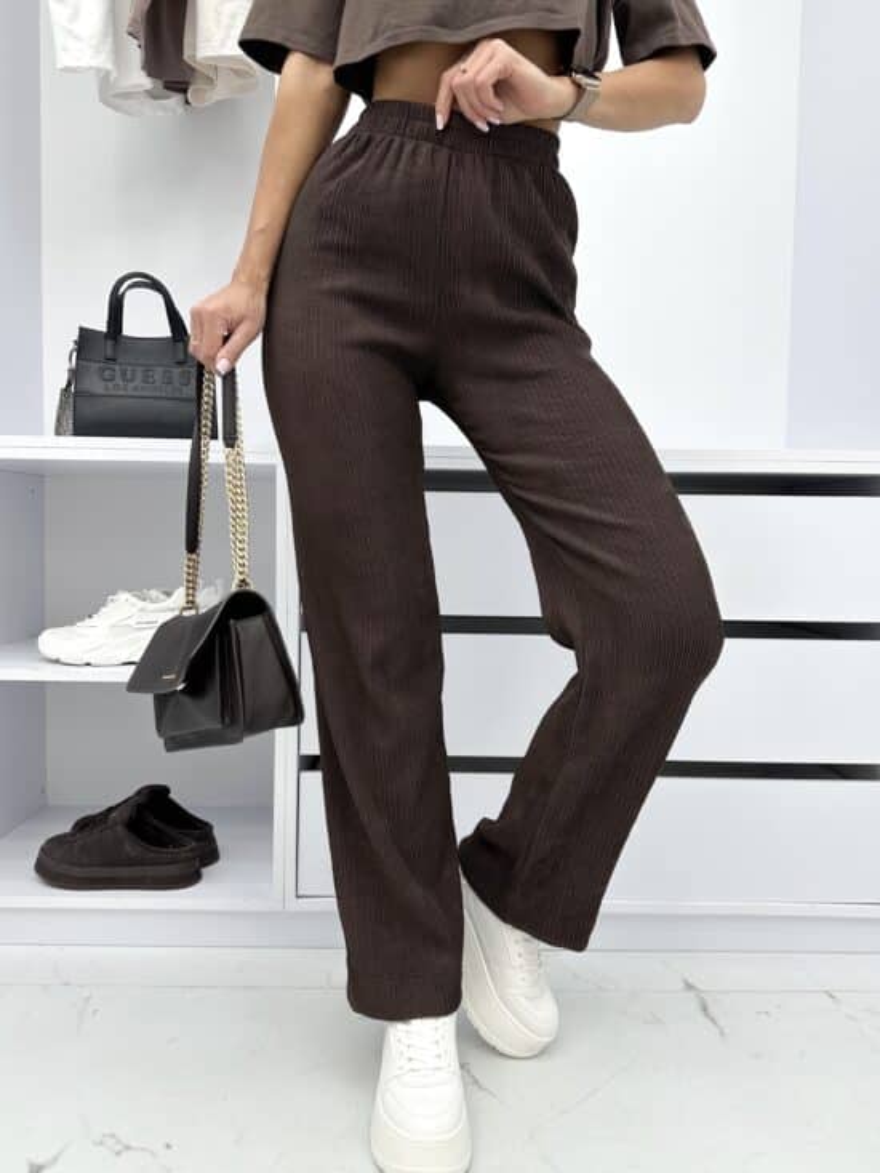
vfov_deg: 71.6
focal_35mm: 24
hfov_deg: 56.8
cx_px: 440
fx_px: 813
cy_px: 586
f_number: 1.8
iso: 80
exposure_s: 1/420
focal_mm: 6.86
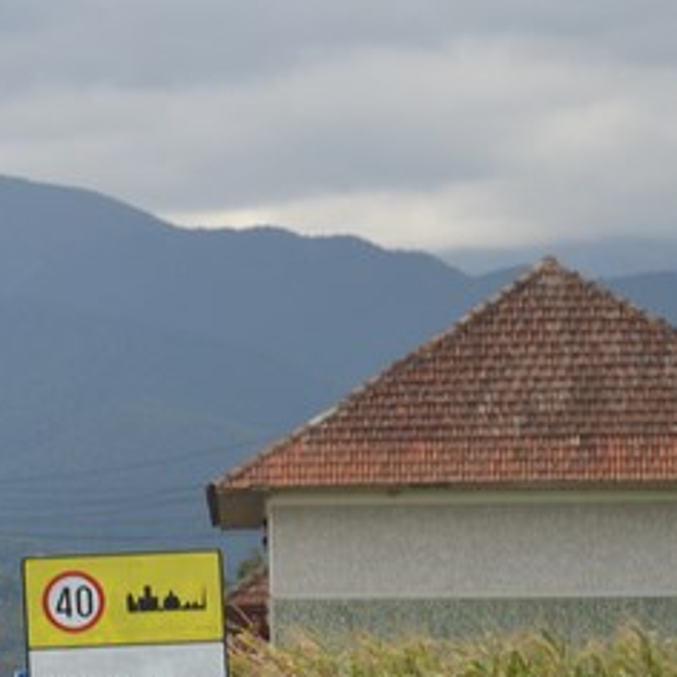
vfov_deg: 5.4
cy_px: 406
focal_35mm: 324
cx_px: -384
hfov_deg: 5.3
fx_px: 7179
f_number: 5.3
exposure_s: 1/250
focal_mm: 75
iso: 400
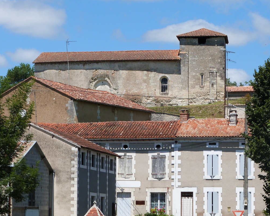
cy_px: 93
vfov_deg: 11.0
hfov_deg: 13.8
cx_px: 140
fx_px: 1119
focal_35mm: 140
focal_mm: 18.2
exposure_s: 1/500
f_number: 5.6
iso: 100
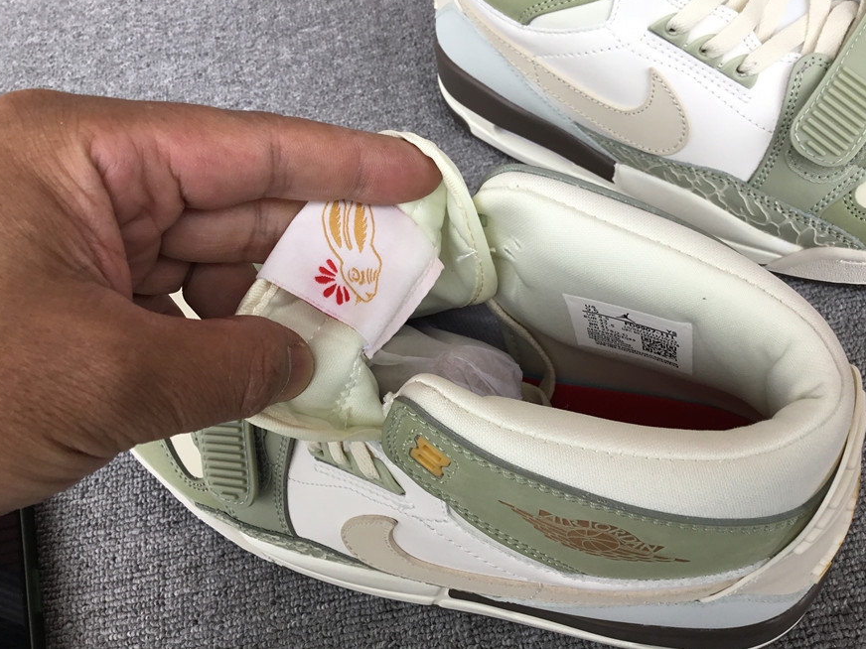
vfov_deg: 44.2
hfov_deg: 56.8
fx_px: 801
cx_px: 424
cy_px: 315
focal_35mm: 32
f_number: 2.4
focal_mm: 3.3
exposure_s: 1/100
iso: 40
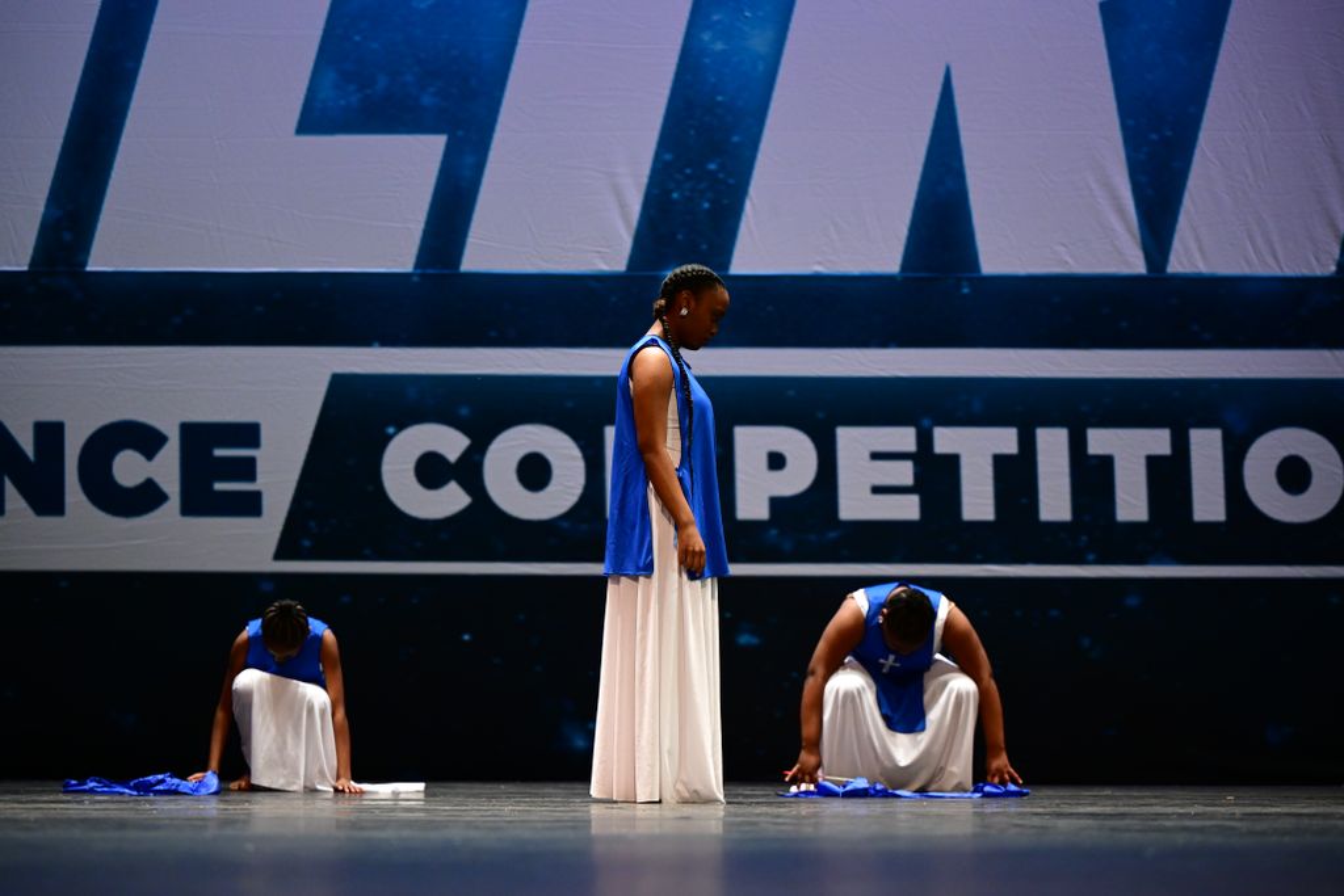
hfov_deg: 19.8
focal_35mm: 103
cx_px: 672
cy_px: 448
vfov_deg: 13.3
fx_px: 3846
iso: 4000
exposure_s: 1/640
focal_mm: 103
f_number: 2.8
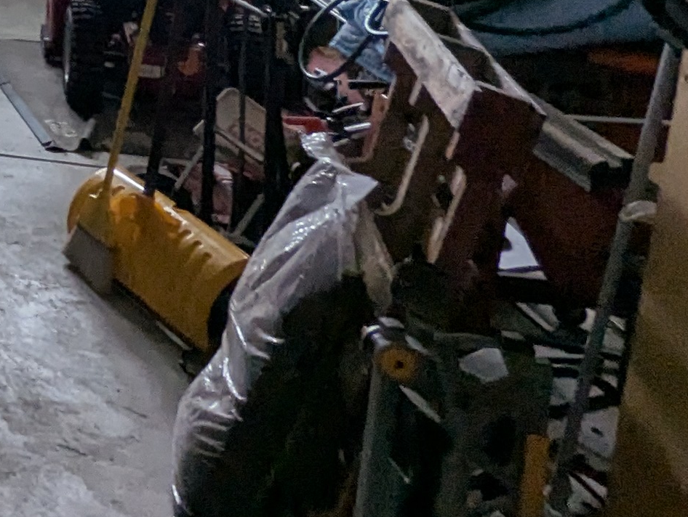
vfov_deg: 18.2
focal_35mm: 69
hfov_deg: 19.8
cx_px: -585
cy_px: -328
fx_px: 1373
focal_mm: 2.35
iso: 227
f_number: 2.2
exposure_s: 1/31.6
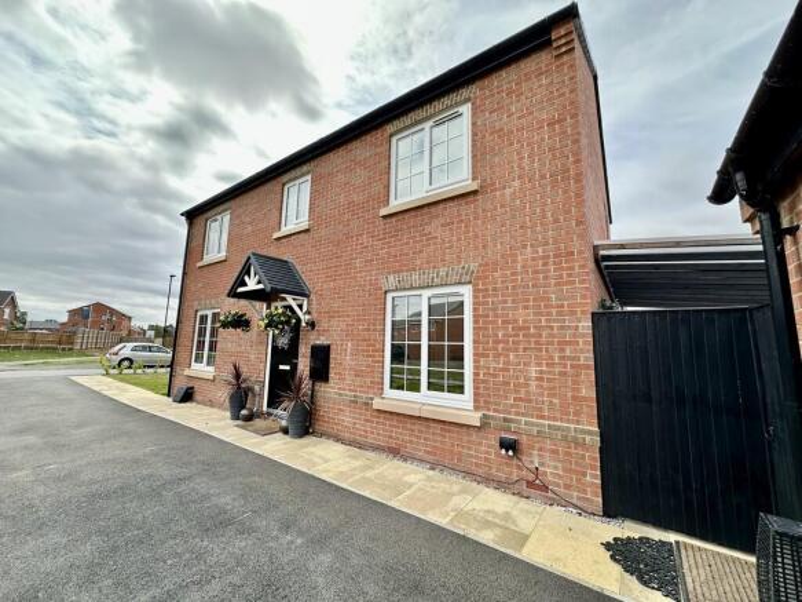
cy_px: 301
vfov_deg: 85.7
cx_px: 401
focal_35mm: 14
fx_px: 324
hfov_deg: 102.1
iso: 40
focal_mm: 2.22
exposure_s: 1/690
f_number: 2.2
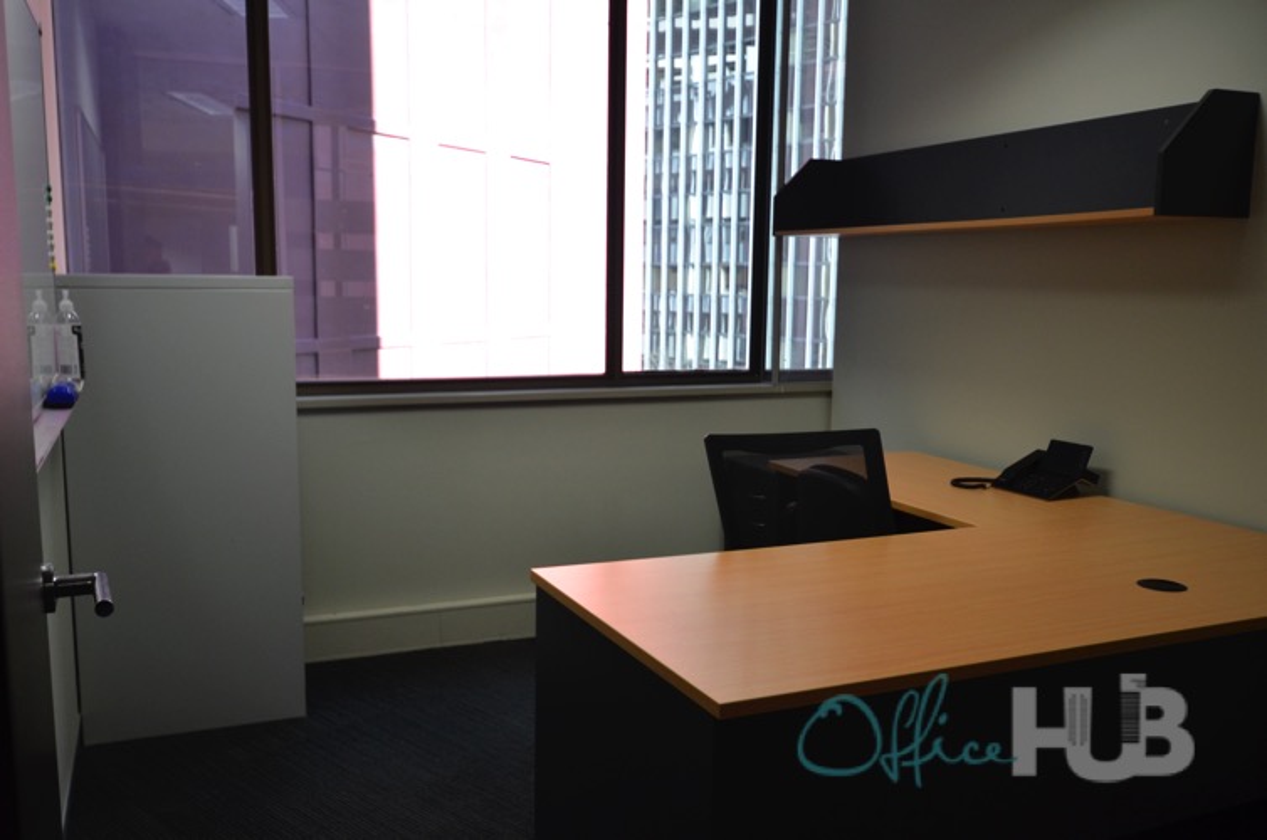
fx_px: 1054
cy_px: 420
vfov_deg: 43.5
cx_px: 634
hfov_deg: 62.0
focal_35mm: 30
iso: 800
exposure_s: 1/50
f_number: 4.5
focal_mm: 20
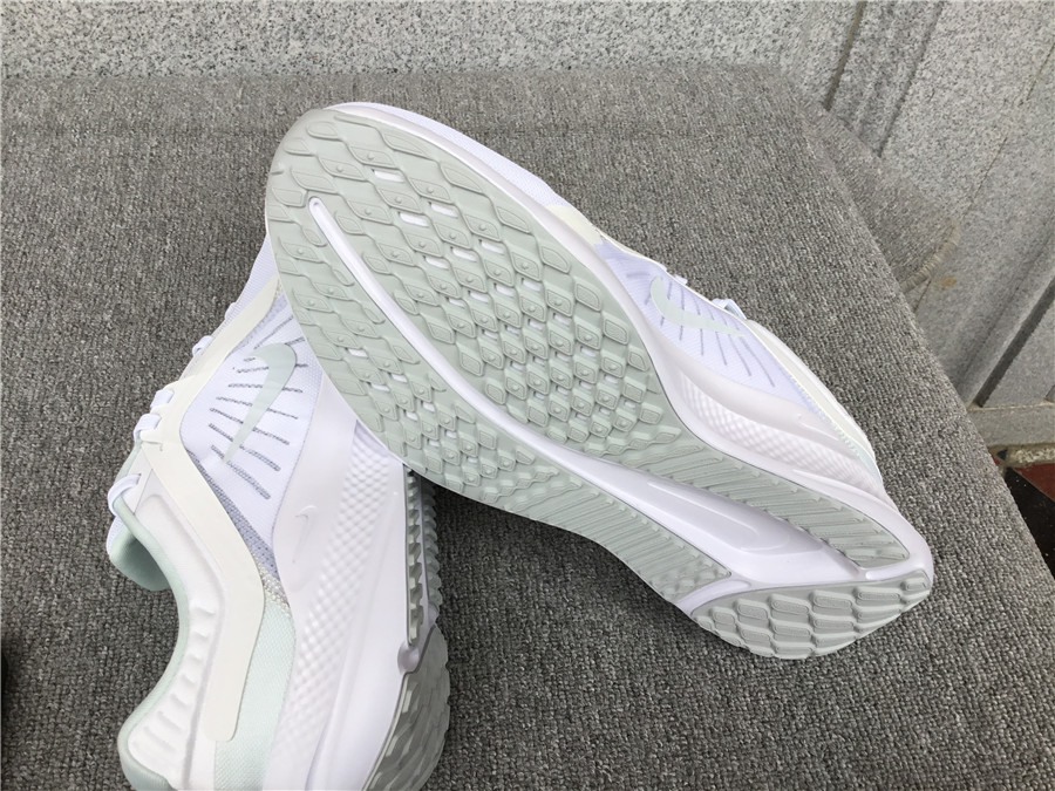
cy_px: 396
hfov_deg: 58.4
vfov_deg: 45.4
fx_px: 945
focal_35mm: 31
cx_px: 528
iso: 25
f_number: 2.4
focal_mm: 3.3
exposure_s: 1/128
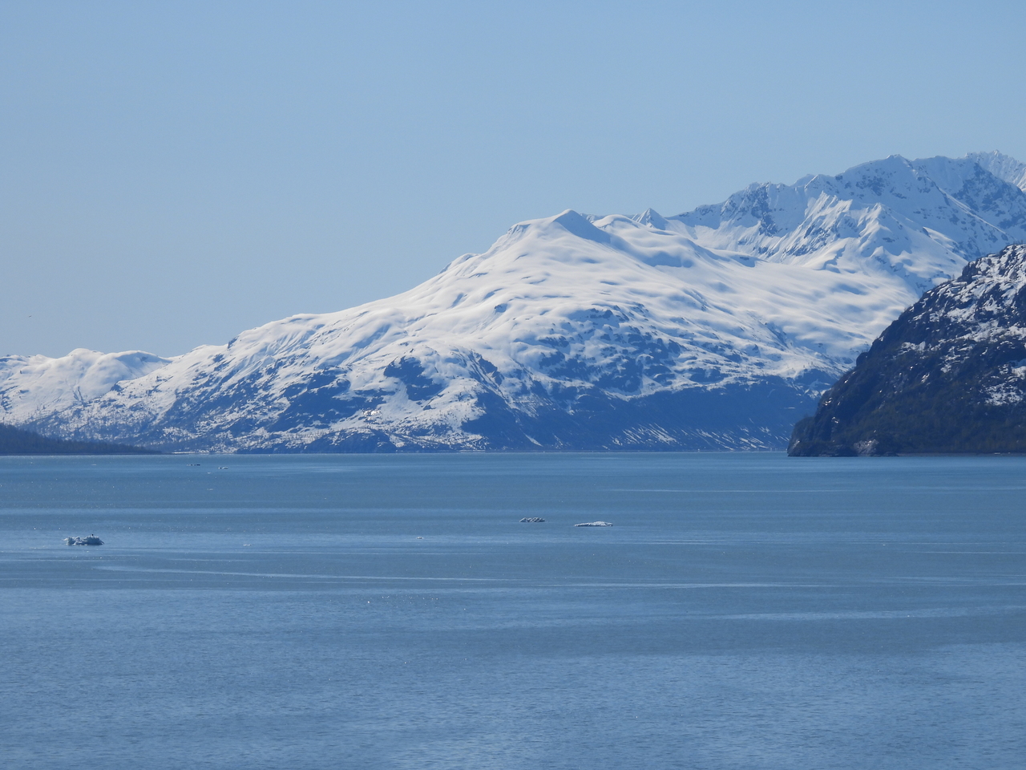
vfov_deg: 7.4
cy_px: 385
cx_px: 513
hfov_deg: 9.9
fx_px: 5928
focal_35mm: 200
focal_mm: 35.7
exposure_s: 1/2000
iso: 100
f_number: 5
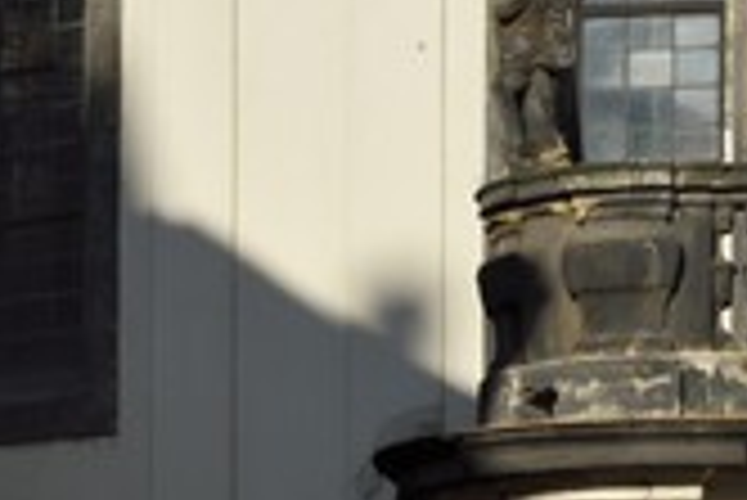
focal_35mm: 467
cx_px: -140
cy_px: 523
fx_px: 9698
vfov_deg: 2.9
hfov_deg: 4.4
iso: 200
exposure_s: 1/250
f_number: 14
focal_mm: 185
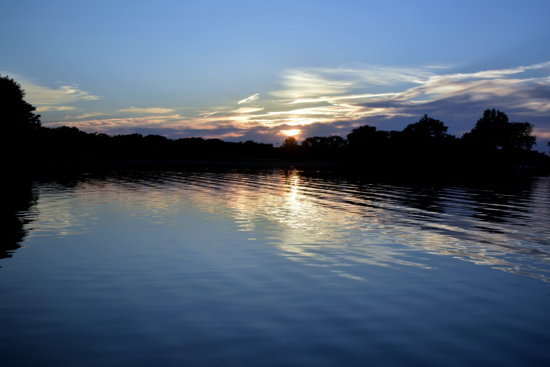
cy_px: 151
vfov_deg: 29.8
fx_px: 687
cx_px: 303
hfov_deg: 43.6
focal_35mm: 45
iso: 160
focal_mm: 14.3
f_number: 4
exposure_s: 1/1000
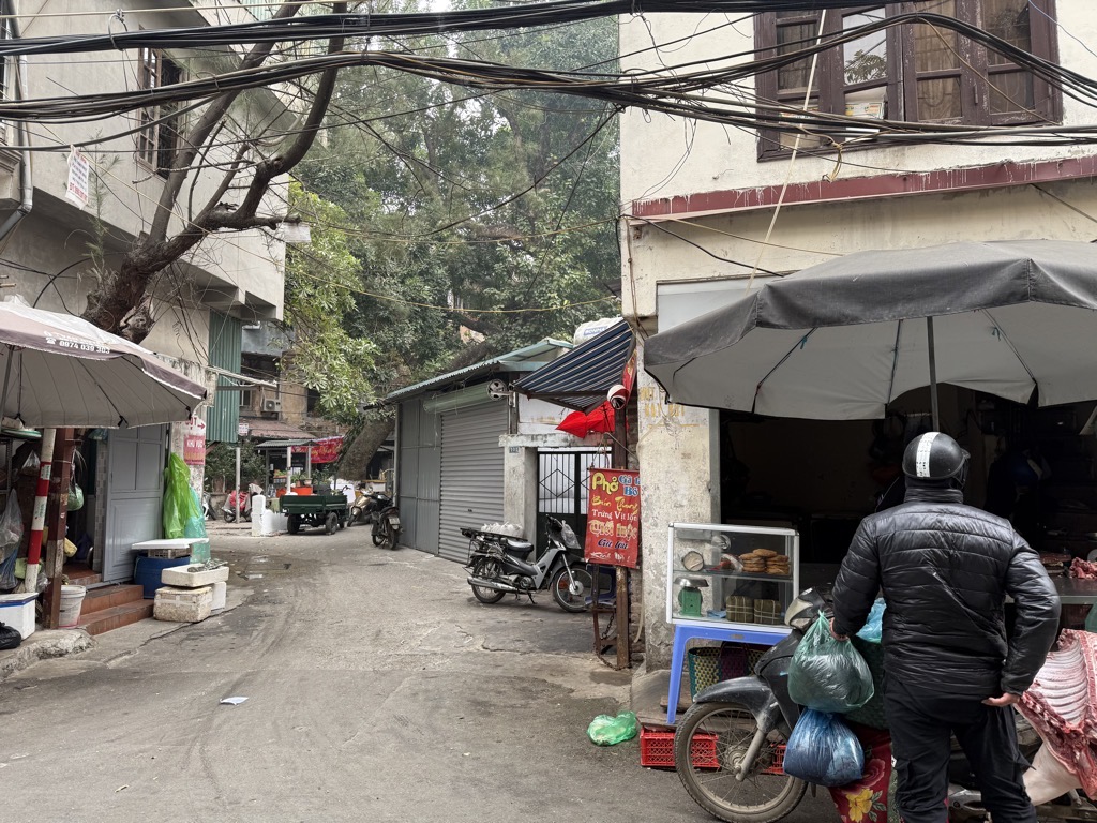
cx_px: 548
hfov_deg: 71.6
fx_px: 761
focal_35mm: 24
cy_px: 412
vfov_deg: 56.8
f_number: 1.78
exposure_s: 1/142
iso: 50
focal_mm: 6.76
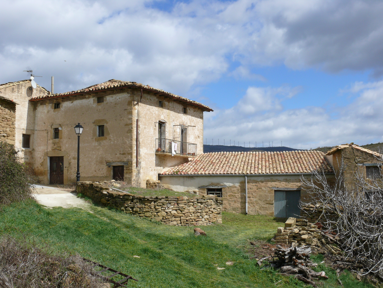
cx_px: 192
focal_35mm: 41
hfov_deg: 45.8
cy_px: 144
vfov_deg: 35.1
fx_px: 454
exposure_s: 1/200
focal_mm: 8.7
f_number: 11
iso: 100
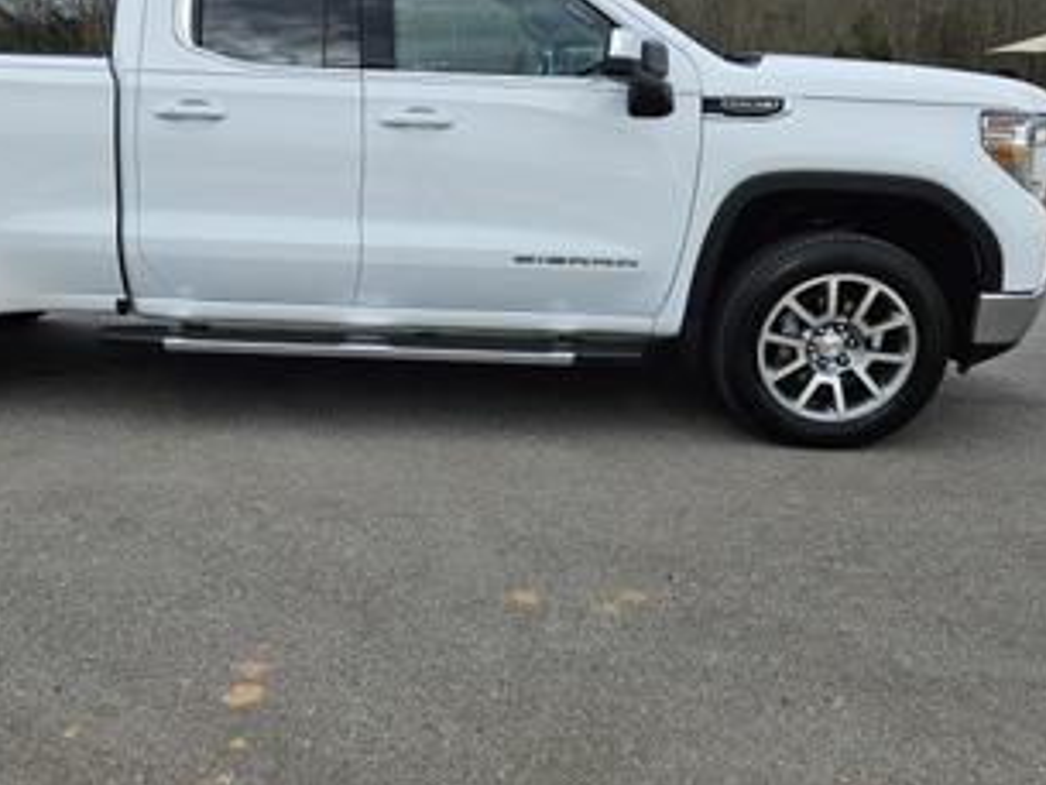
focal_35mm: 38
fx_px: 1149
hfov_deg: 47.9
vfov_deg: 37.7
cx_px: 326
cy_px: 343
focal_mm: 5.4
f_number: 1.8
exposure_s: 1/516
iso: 32
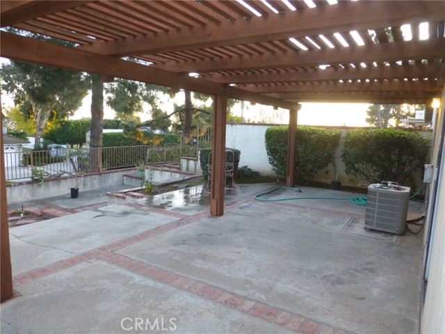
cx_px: 222
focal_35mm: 24
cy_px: 167
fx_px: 309
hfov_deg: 71.6
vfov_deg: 56.8
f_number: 3.3
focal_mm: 4.3
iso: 250
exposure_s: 1/60
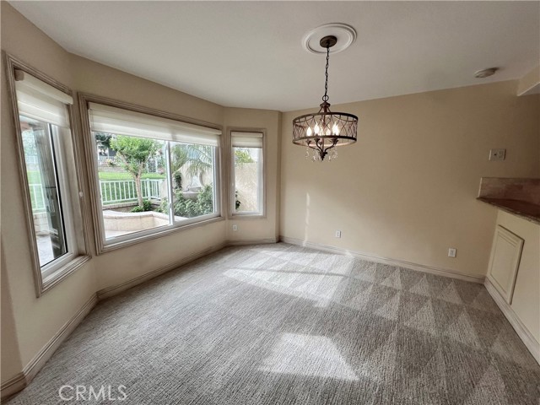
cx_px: 270
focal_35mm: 13
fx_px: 203
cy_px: 202
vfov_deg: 89.9
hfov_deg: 106.2
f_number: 1.8
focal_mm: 1.57
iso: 32
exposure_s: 1/165
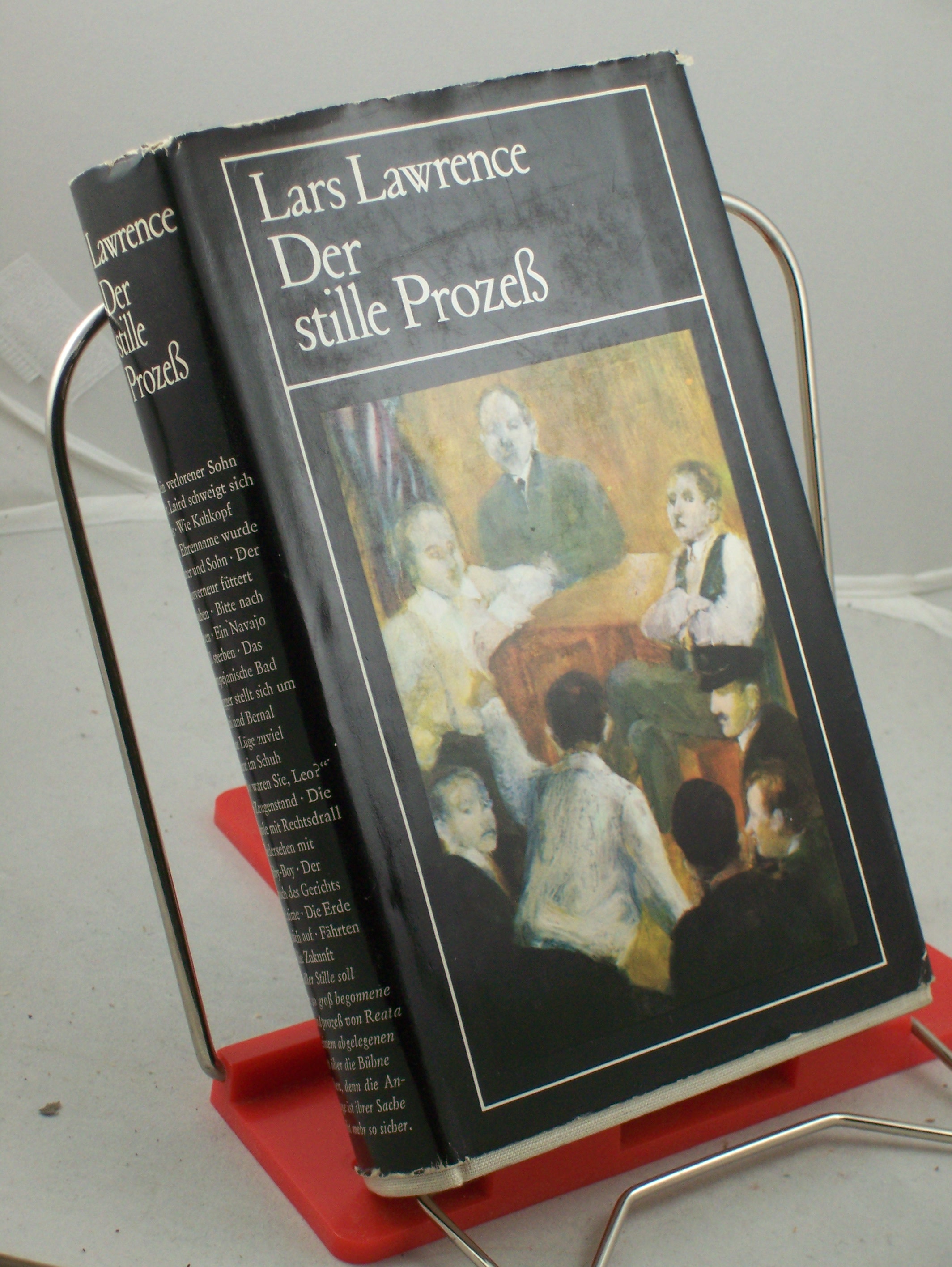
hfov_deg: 14.5
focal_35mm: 102
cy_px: 634
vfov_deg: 19.2
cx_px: 476
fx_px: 3736
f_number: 4.6
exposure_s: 1/100
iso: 160
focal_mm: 16.8
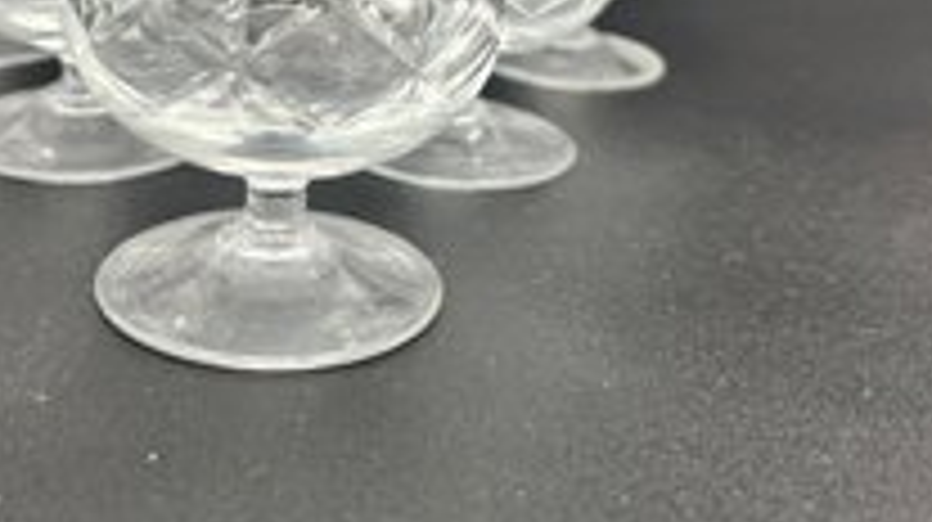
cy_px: 29
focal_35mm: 47
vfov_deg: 24.5
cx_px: 331
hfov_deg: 43.3
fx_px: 1160
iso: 100
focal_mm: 5.1
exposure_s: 1/121
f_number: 1.6
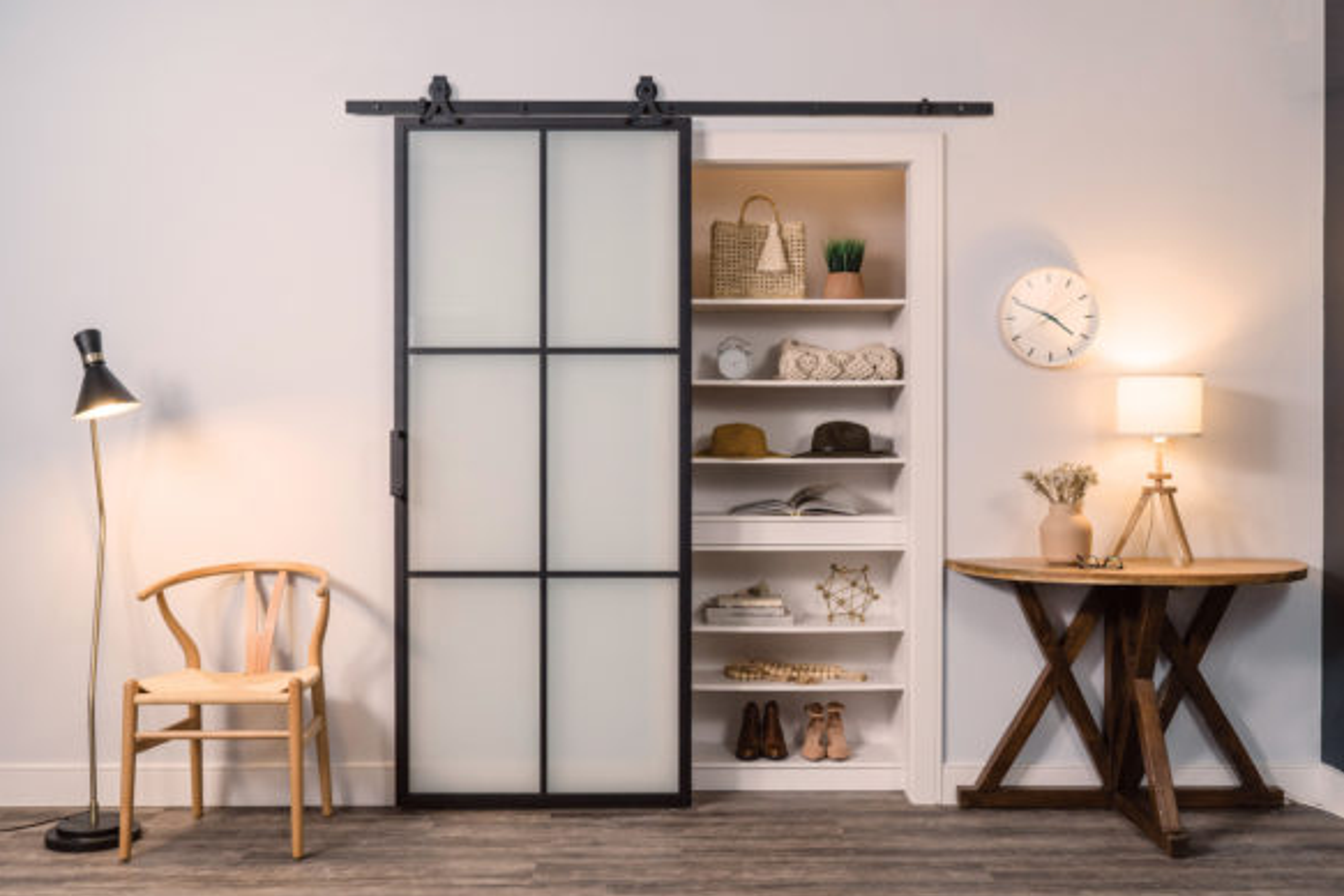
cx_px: 689
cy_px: 442
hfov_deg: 53.1
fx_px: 1344
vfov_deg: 36.9
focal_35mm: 36
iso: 640
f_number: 4
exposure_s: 1/125
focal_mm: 35
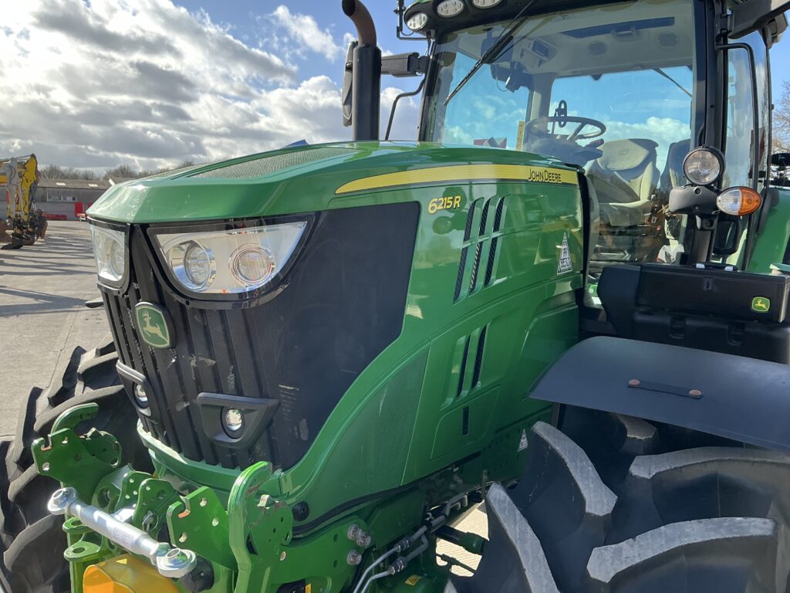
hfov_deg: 63.4
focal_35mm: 28
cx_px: 395
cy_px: 296
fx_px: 639
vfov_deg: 49.7
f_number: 1.8
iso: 25
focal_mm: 3
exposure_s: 1/613
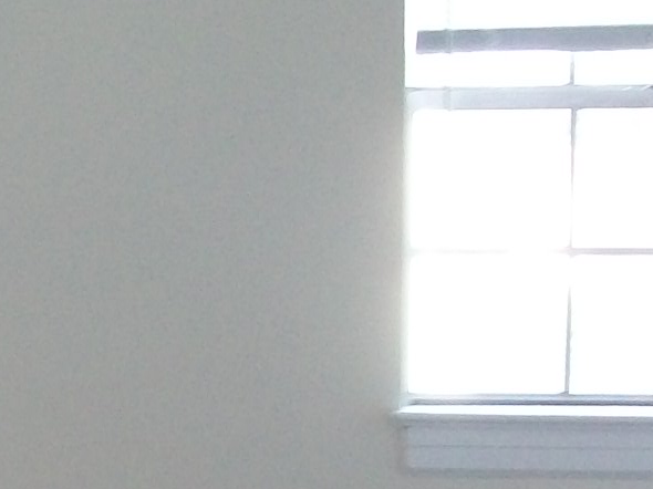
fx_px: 2357
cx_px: -398
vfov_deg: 11.7
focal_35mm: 125
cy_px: 477
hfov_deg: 14.4
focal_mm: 6
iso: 160
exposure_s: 1/60
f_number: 2.7
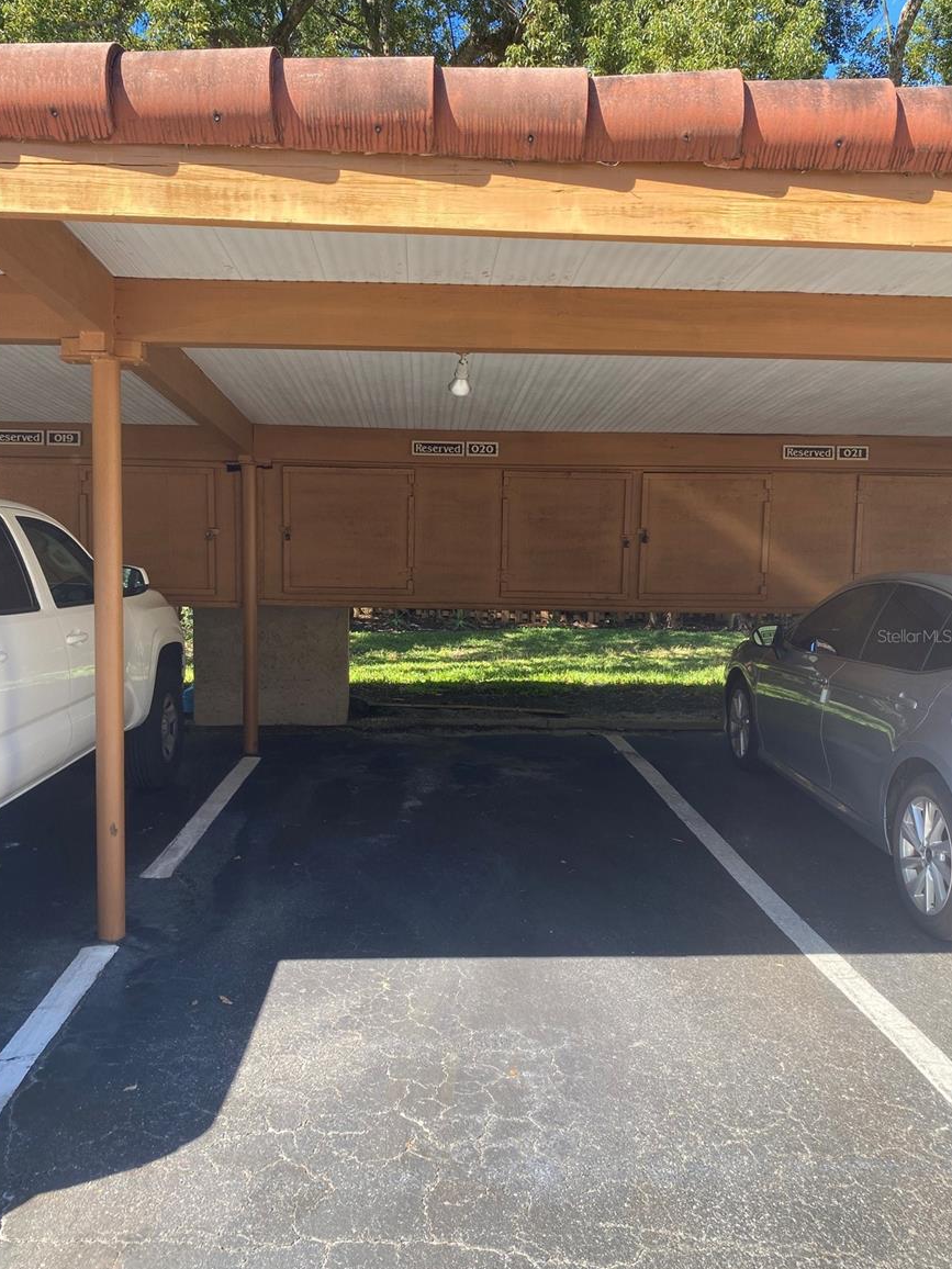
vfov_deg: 65.3
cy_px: 636
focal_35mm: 27
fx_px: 990
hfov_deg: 51.3
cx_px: 461
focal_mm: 4.25
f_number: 1.8
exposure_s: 1/469
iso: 32
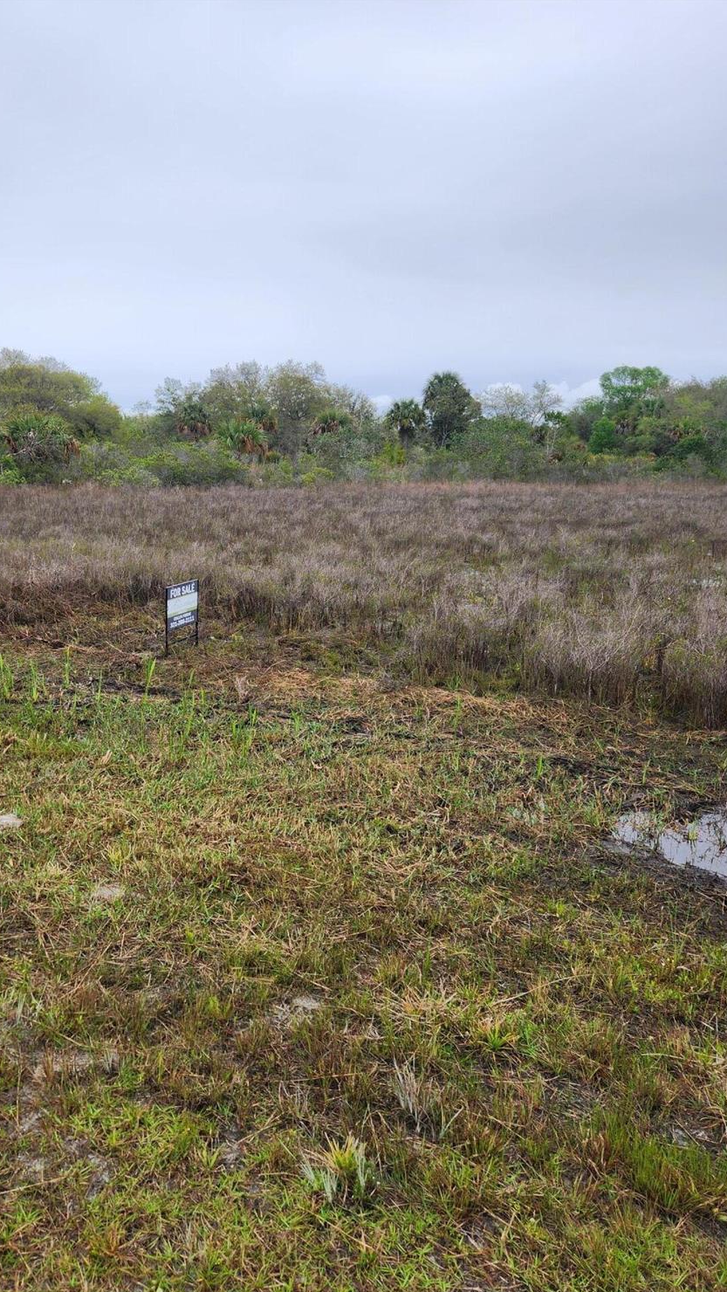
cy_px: 668
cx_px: 241
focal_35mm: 26
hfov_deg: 43.8
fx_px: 891
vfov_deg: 71.9
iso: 20
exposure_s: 1/746
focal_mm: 5.4
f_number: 1.8
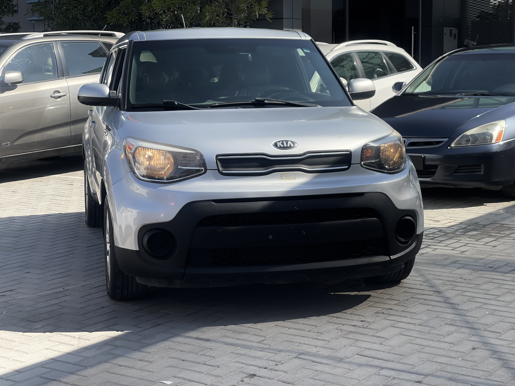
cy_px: 193
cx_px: 258
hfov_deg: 30.3
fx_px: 952
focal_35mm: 64
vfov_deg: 22.9
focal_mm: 7.5
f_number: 2.2
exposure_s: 1/867
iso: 32
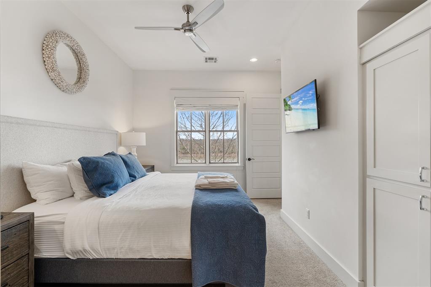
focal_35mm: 16
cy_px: 144
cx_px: 216
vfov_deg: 73.7
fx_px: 192
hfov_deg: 96.7
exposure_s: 1/2.5
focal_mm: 16
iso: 100
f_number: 8
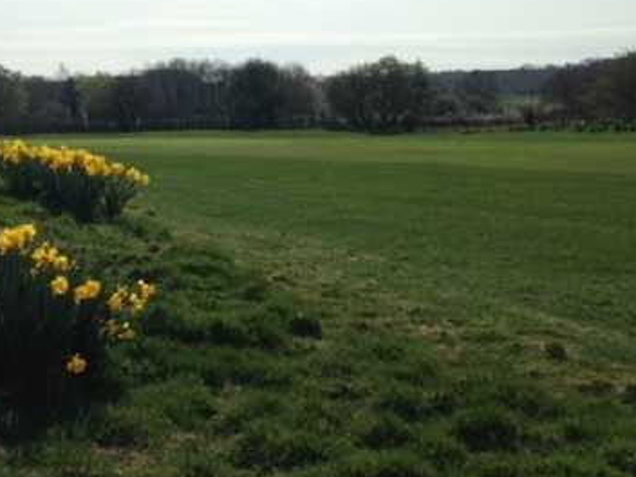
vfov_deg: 24.0
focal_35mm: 60
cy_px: 89
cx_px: 148
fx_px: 1102
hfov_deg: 31.5
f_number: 2.4
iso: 50
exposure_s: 1/4184
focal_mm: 4.12
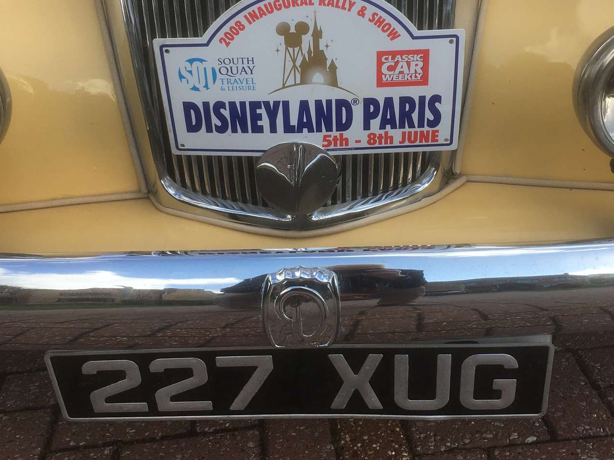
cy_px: 147
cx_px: 348
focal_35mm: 46
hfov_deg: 41.2
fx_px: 816
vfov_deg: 31.2
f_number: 2.2
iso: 25
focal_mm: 4.15
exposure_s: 1/651
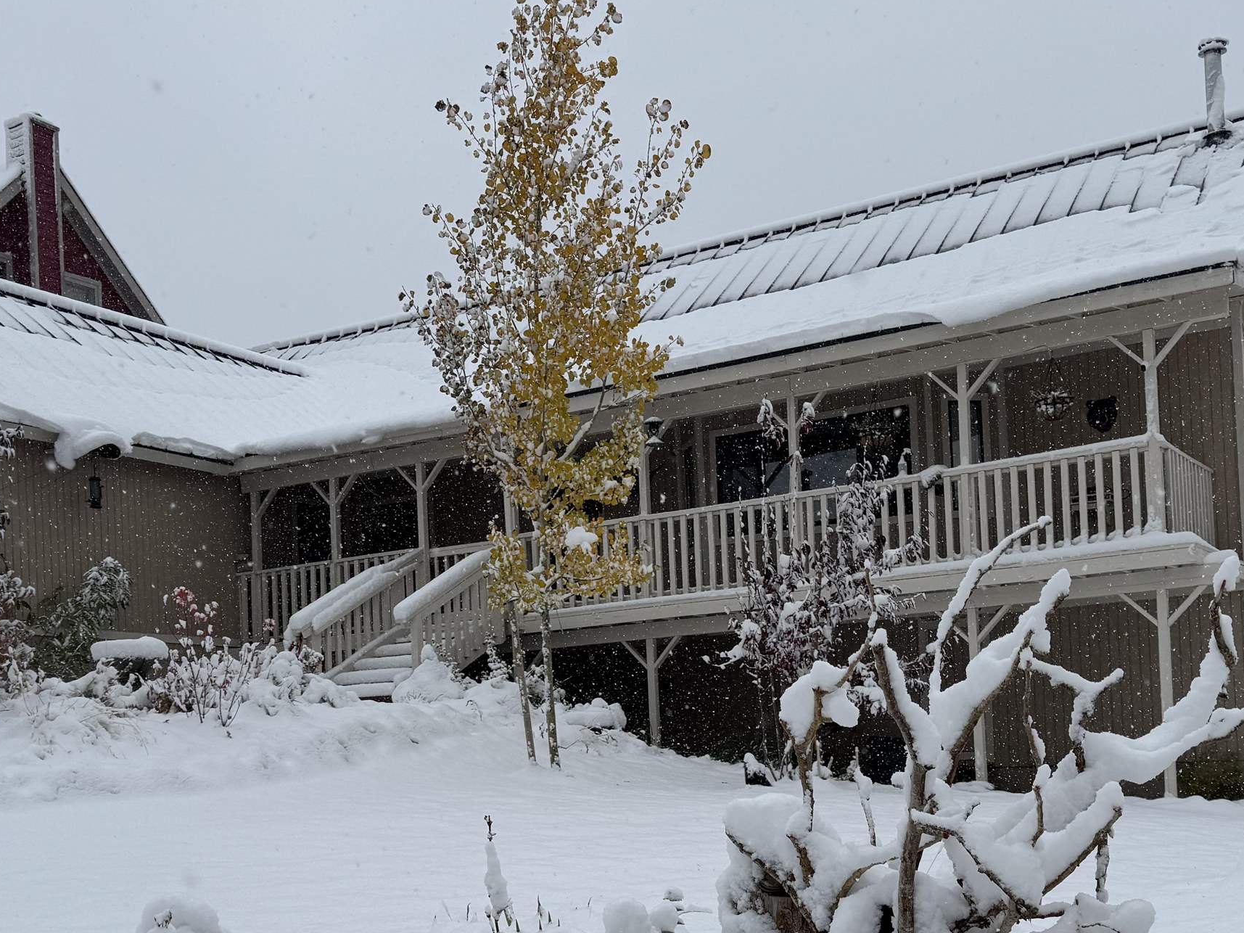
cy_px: 701
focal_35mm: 43
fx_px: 1545
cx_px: 640
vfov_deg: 32.9
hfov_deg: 43.8
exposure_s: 1/2252
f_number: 1.78
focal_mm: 6.76
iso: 80
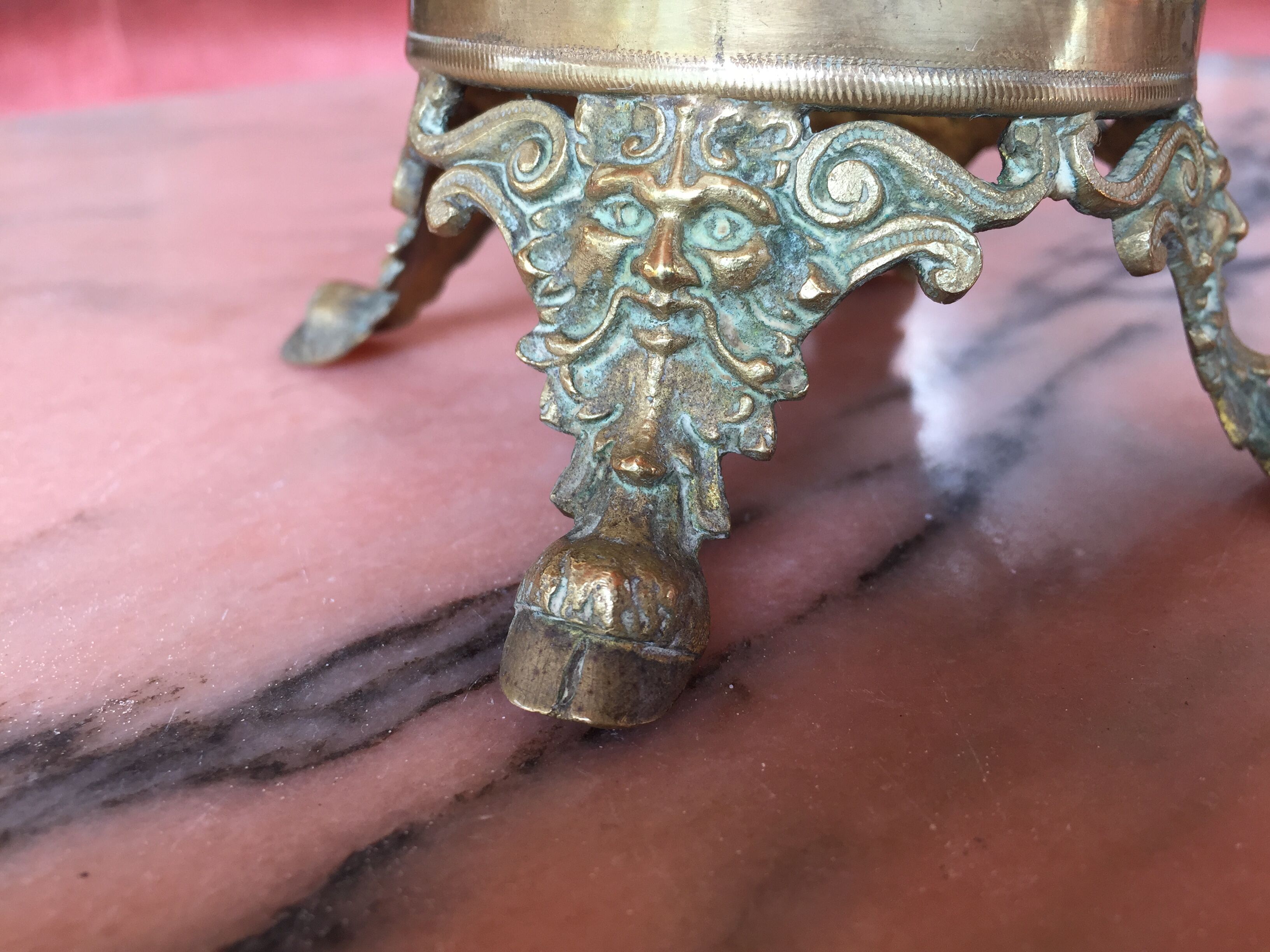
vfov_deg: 48.2
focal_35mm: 29
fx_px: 1064
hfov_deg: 61.7
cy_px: 476
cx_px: 635
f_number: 2.2
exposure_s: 1/100
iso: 40
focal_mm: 4.15
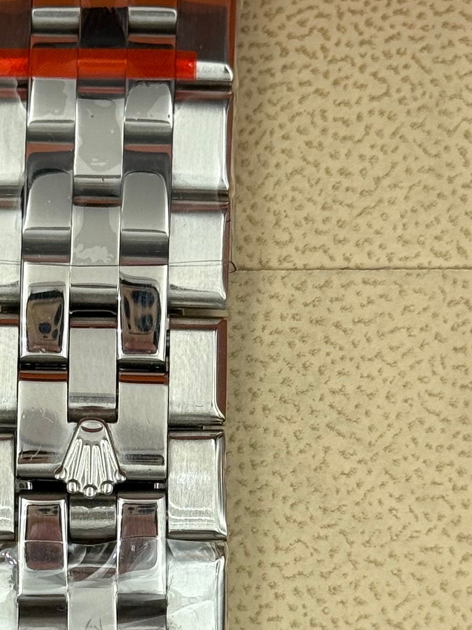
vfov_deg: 13.1
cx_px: 96
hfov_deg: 9.8
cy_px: 419
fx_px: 2746
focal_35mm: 151
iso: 64
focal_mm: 6.76
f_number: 1.78
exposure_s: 1/762
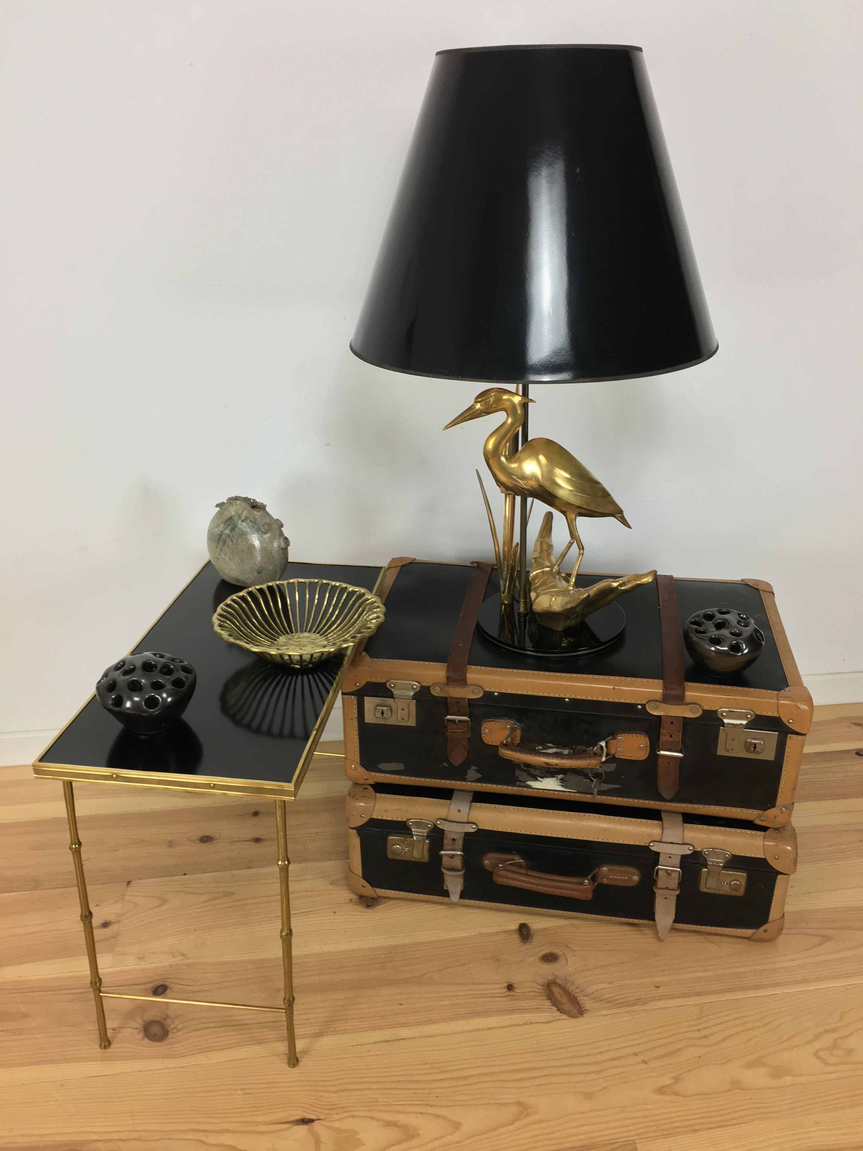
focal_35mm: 29
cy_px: 576
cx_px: 432
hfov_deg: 48.2
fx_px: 964
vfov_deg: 61.7
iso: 50
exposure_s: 1/33
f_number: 2.2
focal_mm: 4.15
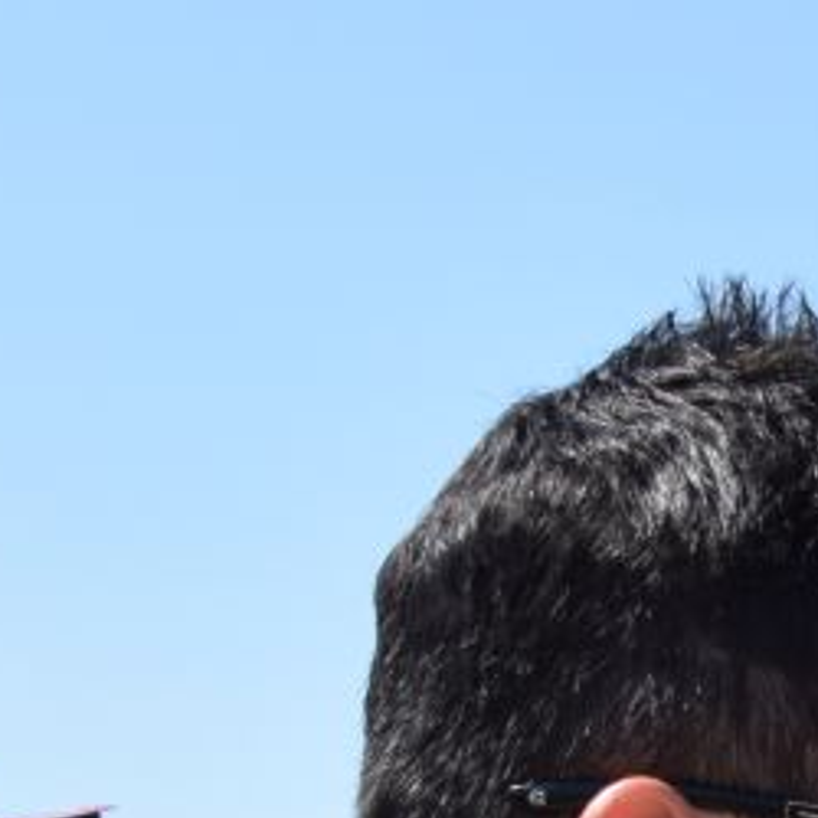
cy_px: 1556
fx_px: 3930
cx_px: 1940
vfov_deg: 11.0
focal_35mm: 147
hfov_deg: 10.3
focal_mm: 18
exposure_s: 1/320
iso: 200
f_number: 9
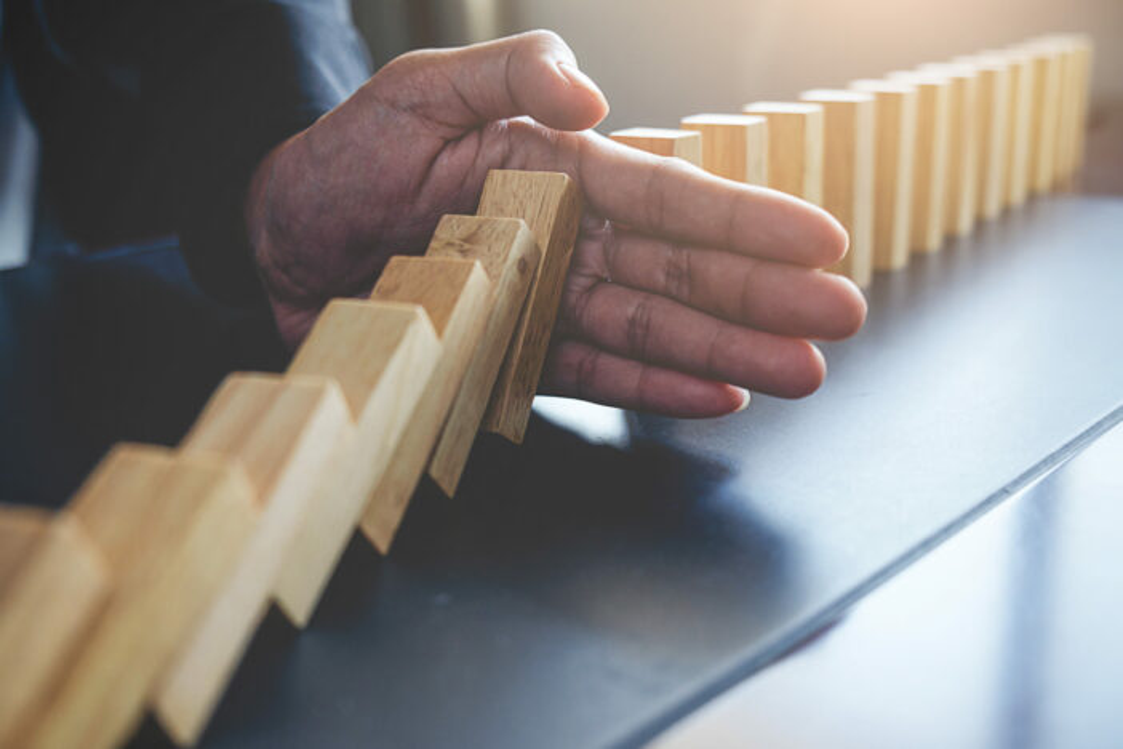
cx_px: 562
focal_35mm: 38
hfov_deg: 50.7
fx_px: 1185
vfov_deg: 35.1
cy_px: 374
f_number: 3.2
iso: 640
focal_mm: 25.4
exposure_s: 1/125
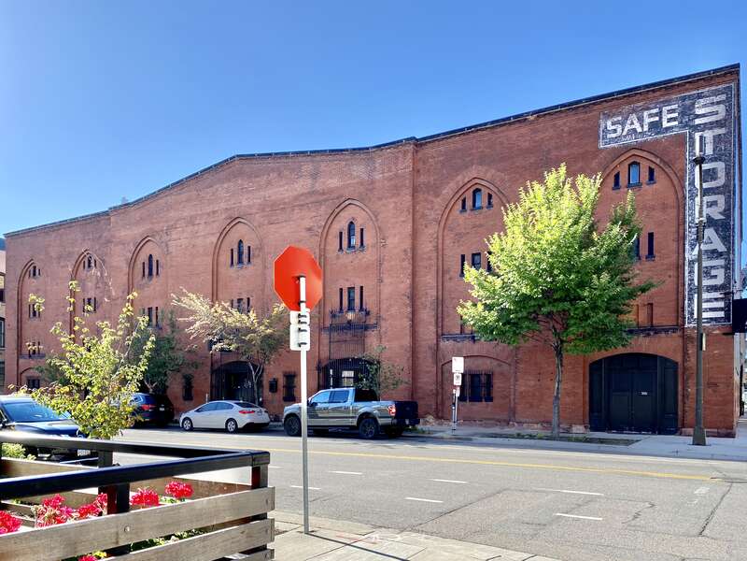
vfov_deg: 53.1
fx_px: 561
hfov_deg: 67.3
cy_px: 280
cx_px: 374
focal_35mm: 26
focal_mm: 4.25
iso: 32
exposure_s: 1/1377
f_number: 1.8
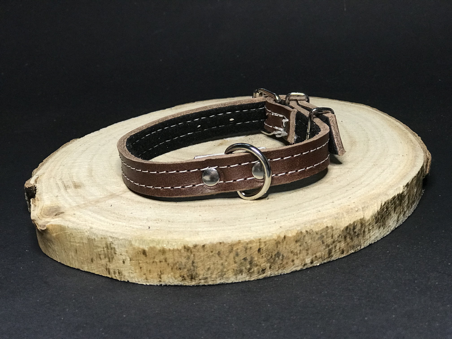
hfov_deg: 33.8
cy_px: 170
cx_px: 226
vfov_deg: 25.7
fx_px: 744
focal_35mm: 57
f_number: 2.8
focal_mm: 6.6
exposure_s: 1/50
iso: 125
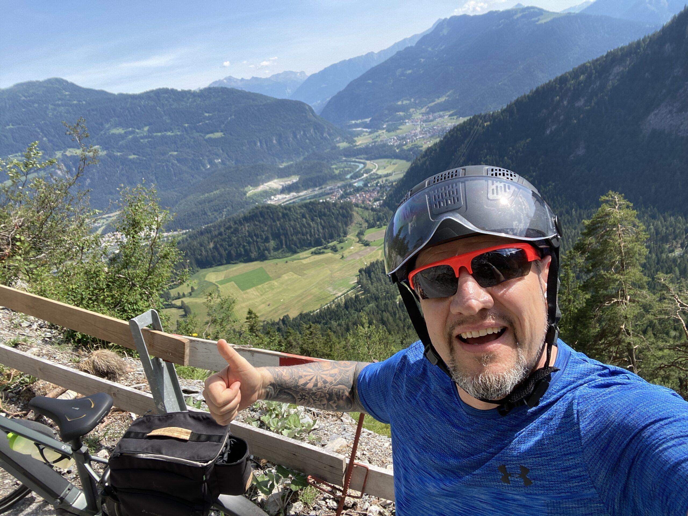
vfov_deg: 58.9
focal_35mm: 23
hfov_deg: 73.9
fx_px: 457
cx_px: 344
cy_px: 258
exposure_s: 1/363
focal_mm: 2.71
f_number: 2.2
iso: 25
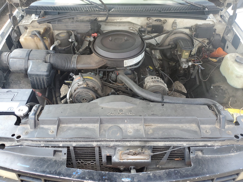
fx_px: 183
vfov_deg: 53.1
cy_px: 91
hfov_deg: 67.3
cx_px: 122
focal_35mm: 26
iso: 50
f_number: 1.5
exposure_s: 1/196
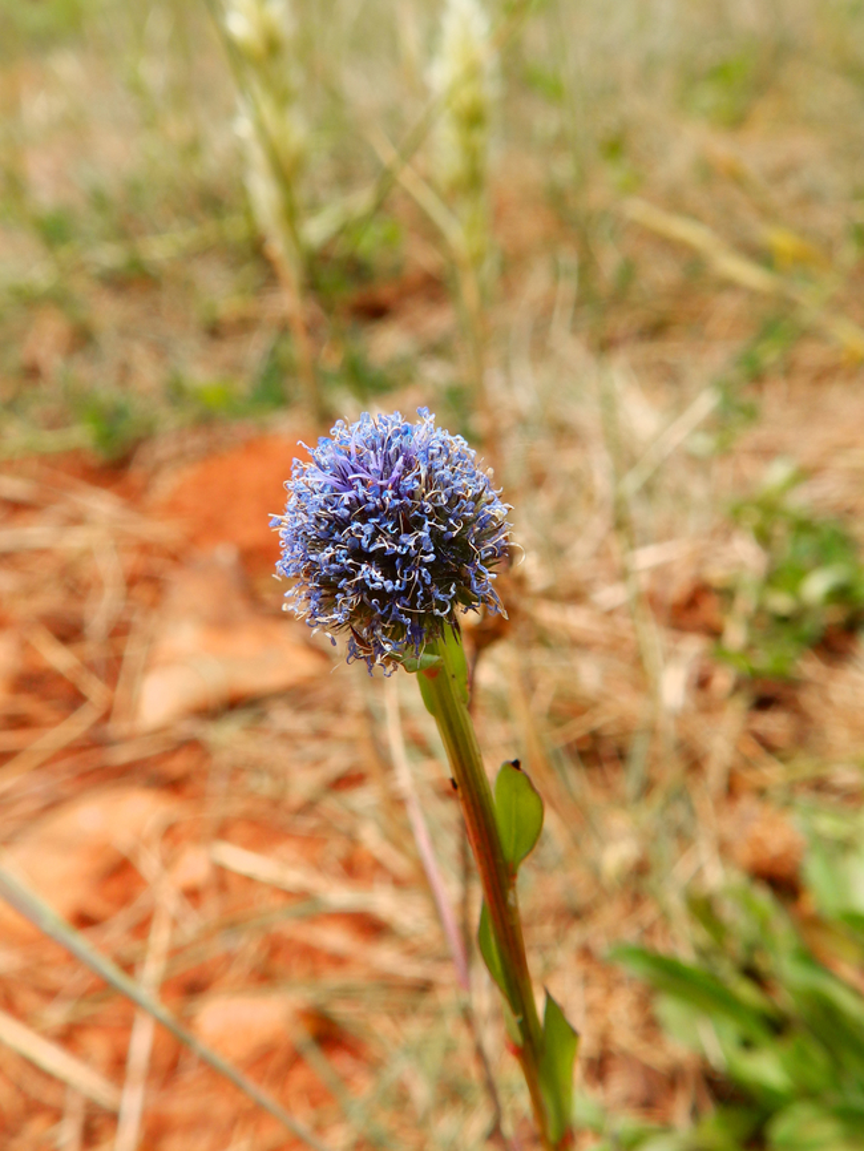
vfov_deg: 56.8
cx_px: 432
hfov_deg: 44.2
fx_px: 1064
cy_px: 576
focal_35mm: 32
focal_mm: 5.7
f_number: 4.5
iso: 80
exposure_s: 1/250
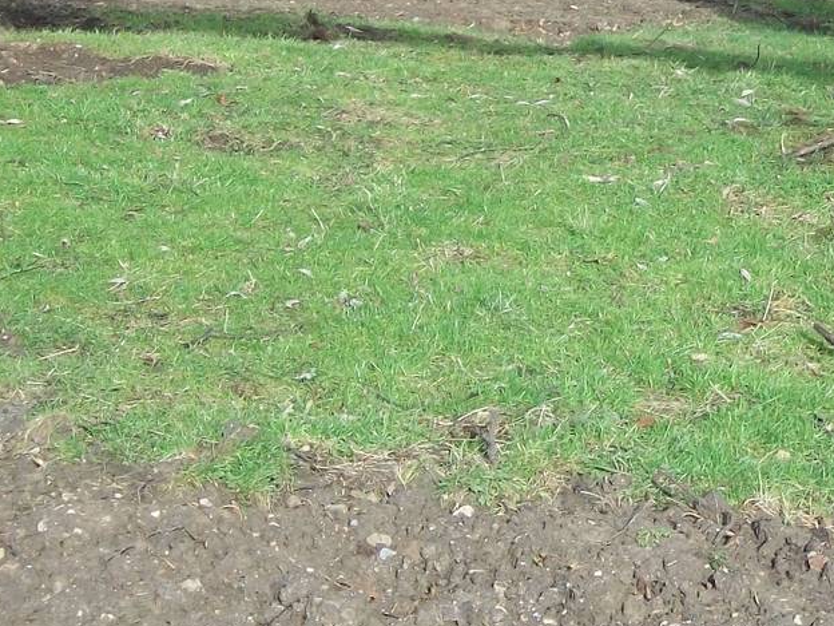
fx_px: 3831
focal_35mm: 159
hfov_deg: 12.2
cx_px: 889
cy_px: -19
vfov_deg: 9.3
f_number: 4.1
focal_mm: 11
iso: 80
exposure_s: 1/200
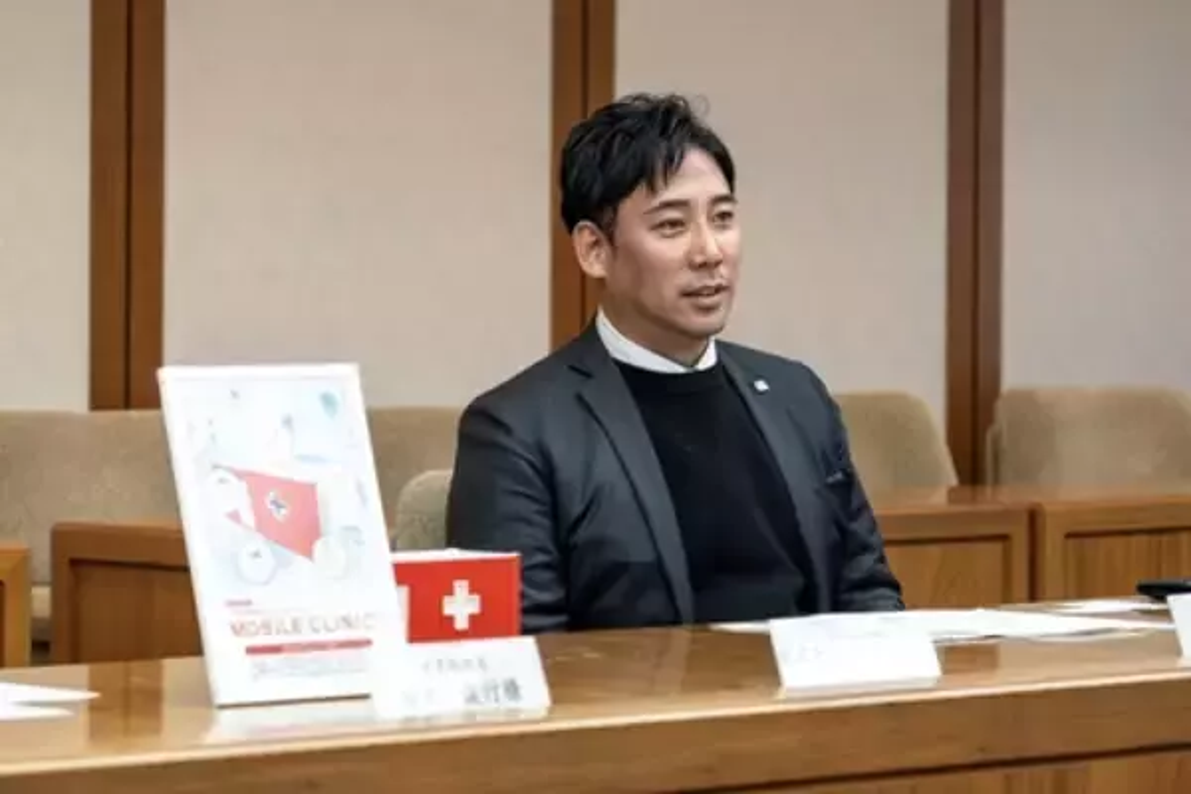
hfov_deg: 13.4
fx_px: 5061
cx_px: 596
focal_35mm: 153
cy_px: 397
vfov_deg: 9.0
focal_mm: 102
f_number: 4
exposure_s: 1/200
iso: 500
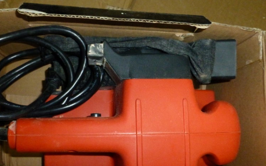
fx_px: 254
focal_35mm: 35
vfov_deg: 36.1
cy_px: 101
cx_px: 119
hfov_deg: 55.2
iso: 800
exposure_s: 1/250
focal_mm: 4.3
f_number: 3.3
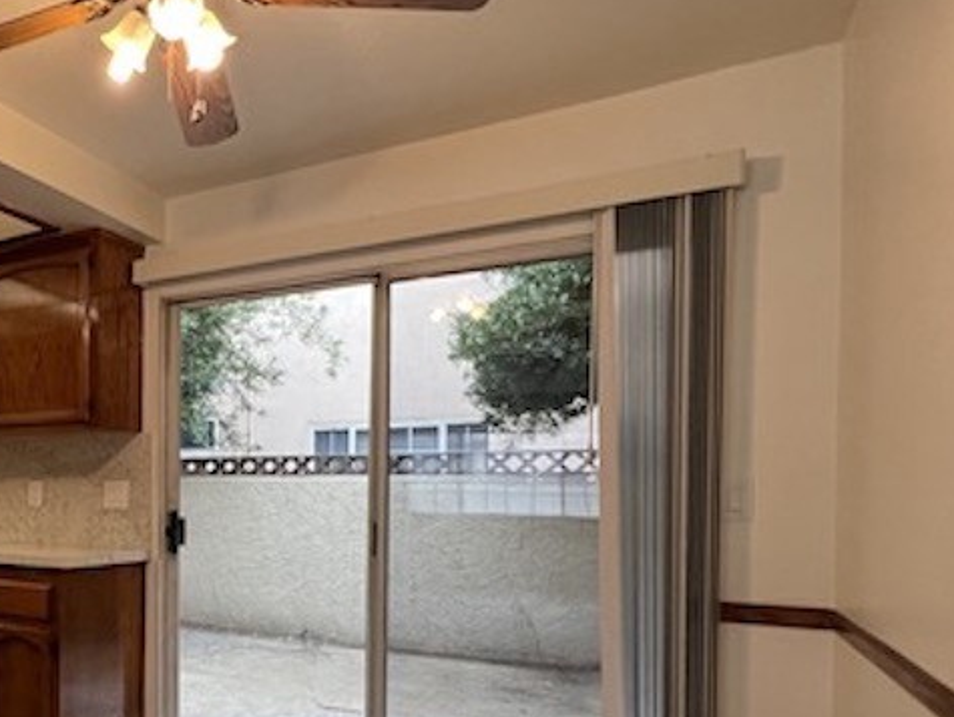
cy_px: 500
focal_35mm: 28
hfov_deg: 53.9
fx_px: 772
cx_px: 66
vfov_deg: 48.6
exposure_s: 1/120
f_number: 1.8
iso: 250
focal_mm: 1.57
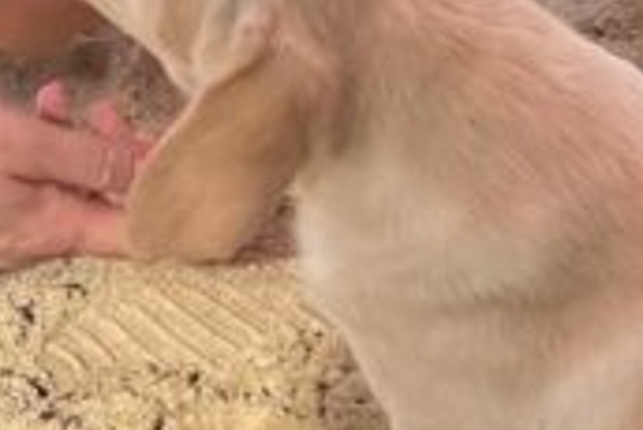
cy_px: 359
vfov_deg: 8.5
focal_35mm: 161
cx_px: 953
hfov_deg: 12.2
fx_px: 2878
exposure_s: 1/1972
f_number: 1.5
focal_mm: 5.7
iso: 50
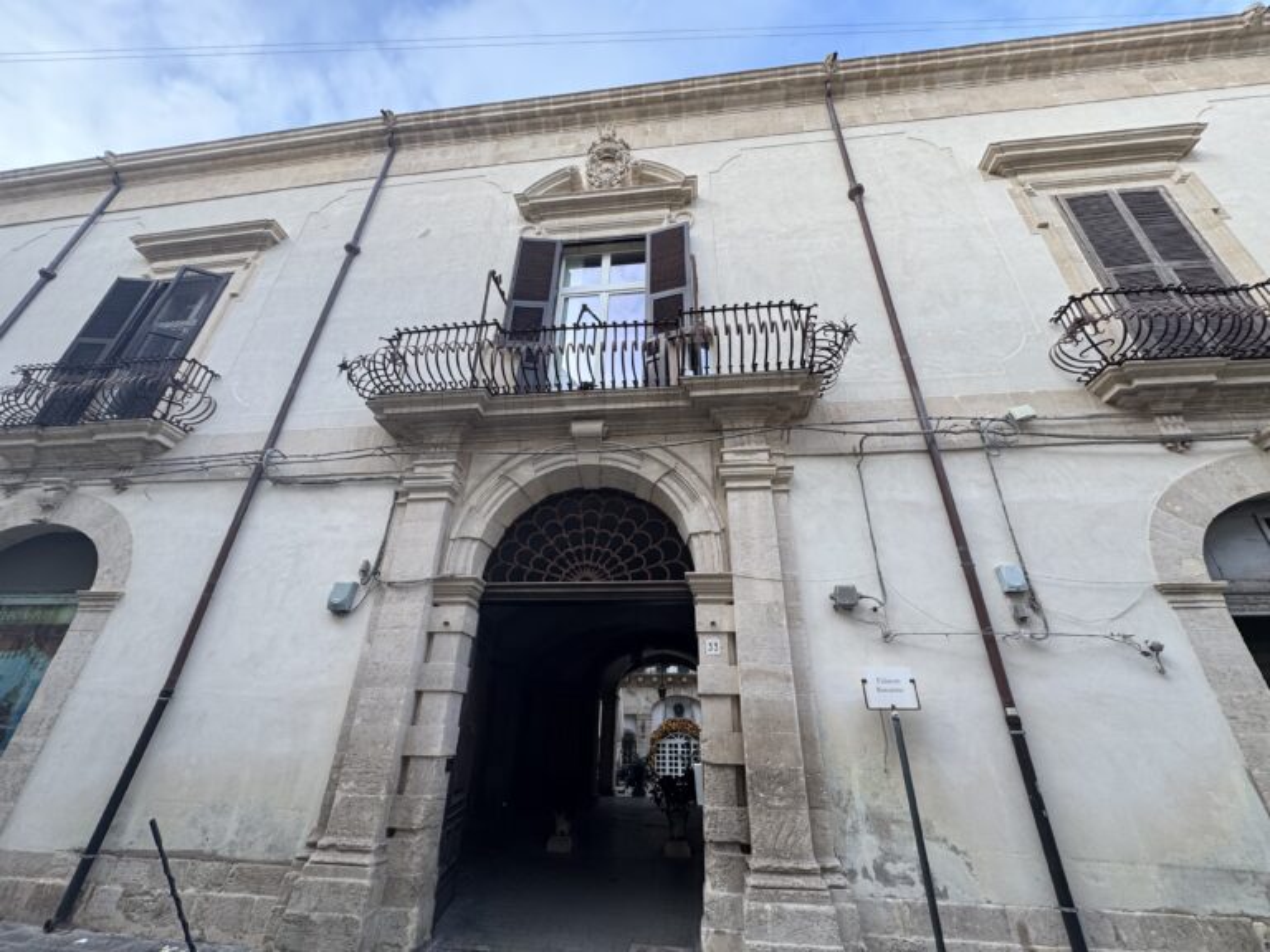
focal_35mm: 14
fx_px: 514
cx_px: 635
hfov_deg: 102.1
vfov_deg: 85.7
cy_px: 476
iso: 40
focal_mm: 2.22
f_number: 2.2
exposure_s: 1/113
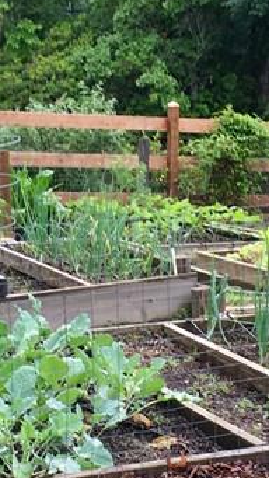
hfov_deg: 12.7
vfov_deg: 22.4
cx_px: 78
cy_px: 217
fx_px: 1204
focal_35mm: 95
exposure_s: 1/247
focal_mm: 4.15
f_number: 2.2
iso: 25
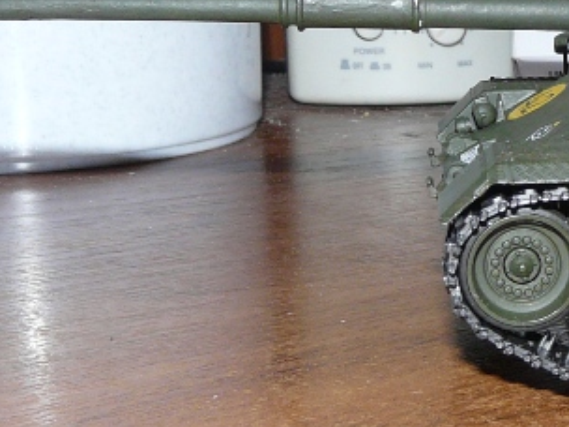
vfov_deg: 14.6
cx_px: 797
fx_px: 1660
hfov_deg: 17.8
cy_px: 195
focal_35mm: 101
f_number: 4
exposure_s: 1/30
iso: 100
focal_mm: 4.6
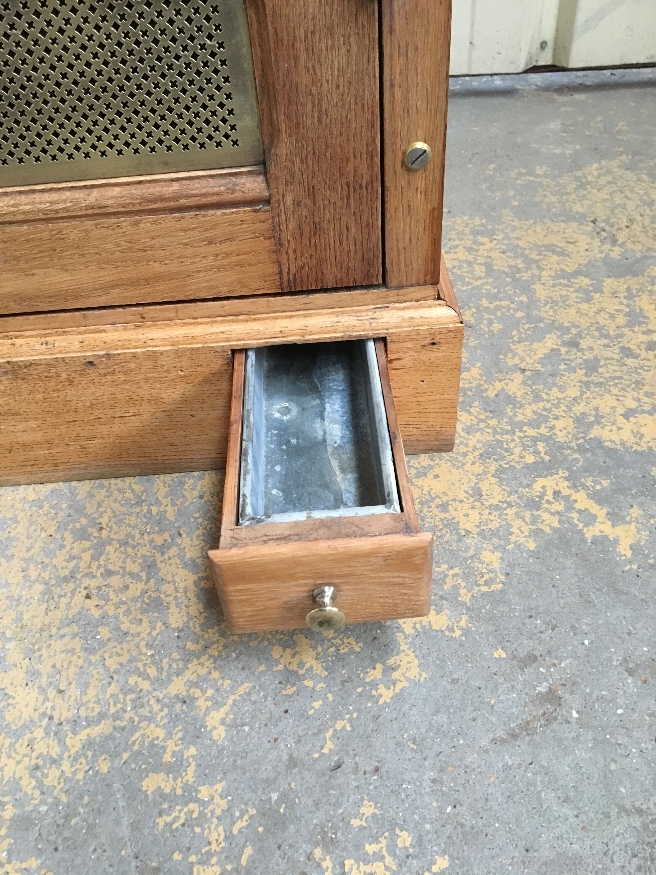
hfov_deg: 48.2
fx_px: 733
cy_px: 438
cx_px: 328
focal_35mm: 29
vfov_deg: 61.7
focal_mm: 4.15
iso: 200
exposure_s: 1/25
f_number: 2.2
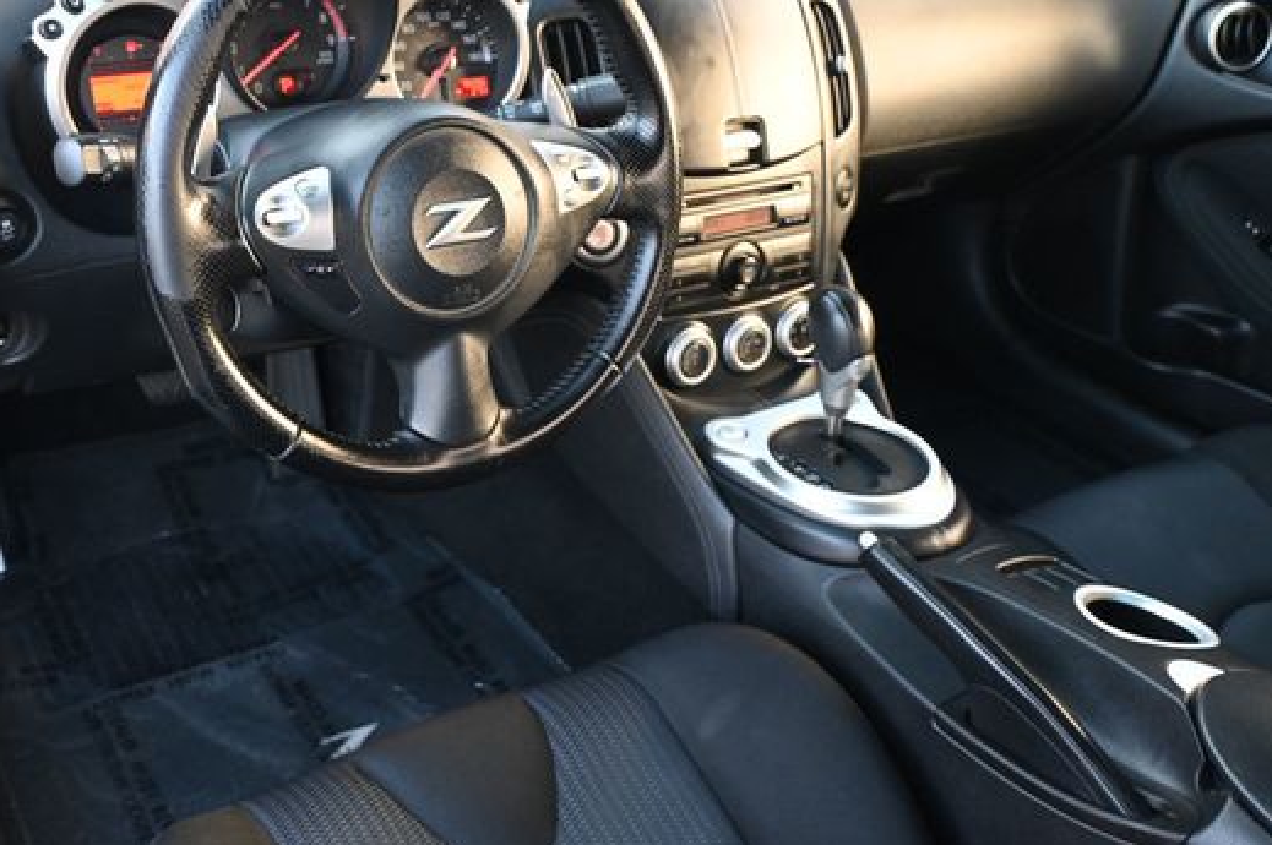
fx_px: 1306
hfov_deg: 51.7
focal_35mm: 37
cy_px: 362
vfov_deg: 35.8
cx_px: 544
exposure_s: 1/125
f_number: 3.8
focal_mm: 20
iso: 1800
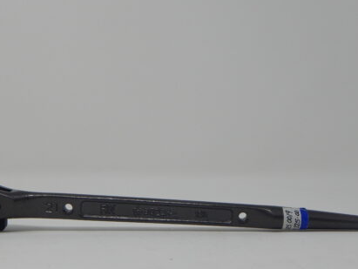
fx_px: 725
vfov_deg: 21.0
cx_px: 171
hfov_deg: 27.7
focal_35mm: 70
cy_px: 138
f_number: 3.7
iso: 220
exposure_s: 1/250
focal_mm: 8.6
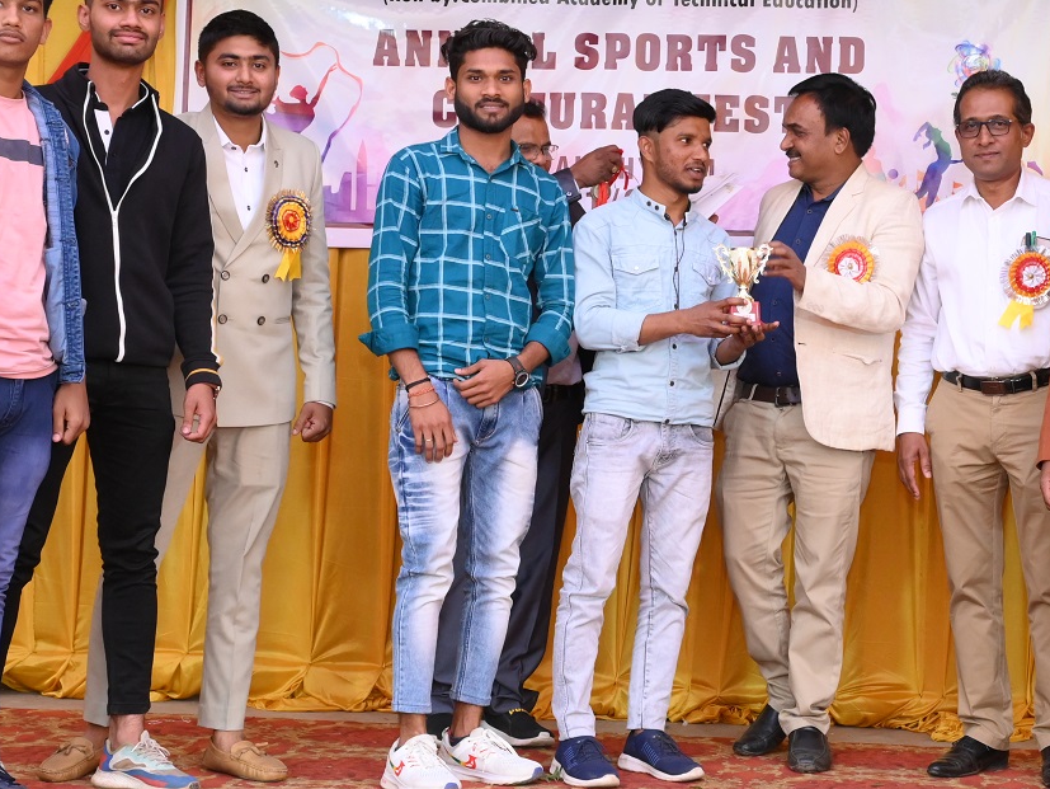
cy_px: 371
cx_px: 728
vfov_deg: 18.9
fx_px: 2367
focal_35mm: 78
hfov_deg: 24.8
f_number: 7.1
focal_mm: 37
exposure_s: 1/200
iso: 3200
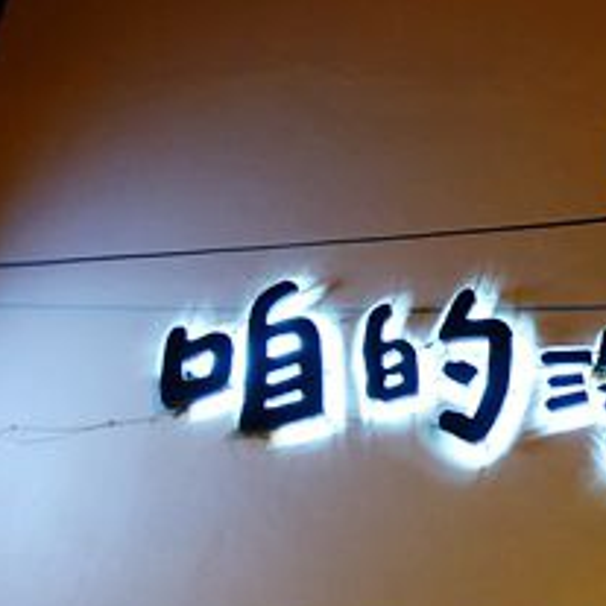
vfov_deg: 26.8
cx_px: 749
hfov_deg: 24.1
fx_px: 1268
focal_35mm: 64
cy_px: 391
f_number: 1.8
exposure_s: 1/30
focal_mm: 8.8
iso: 500
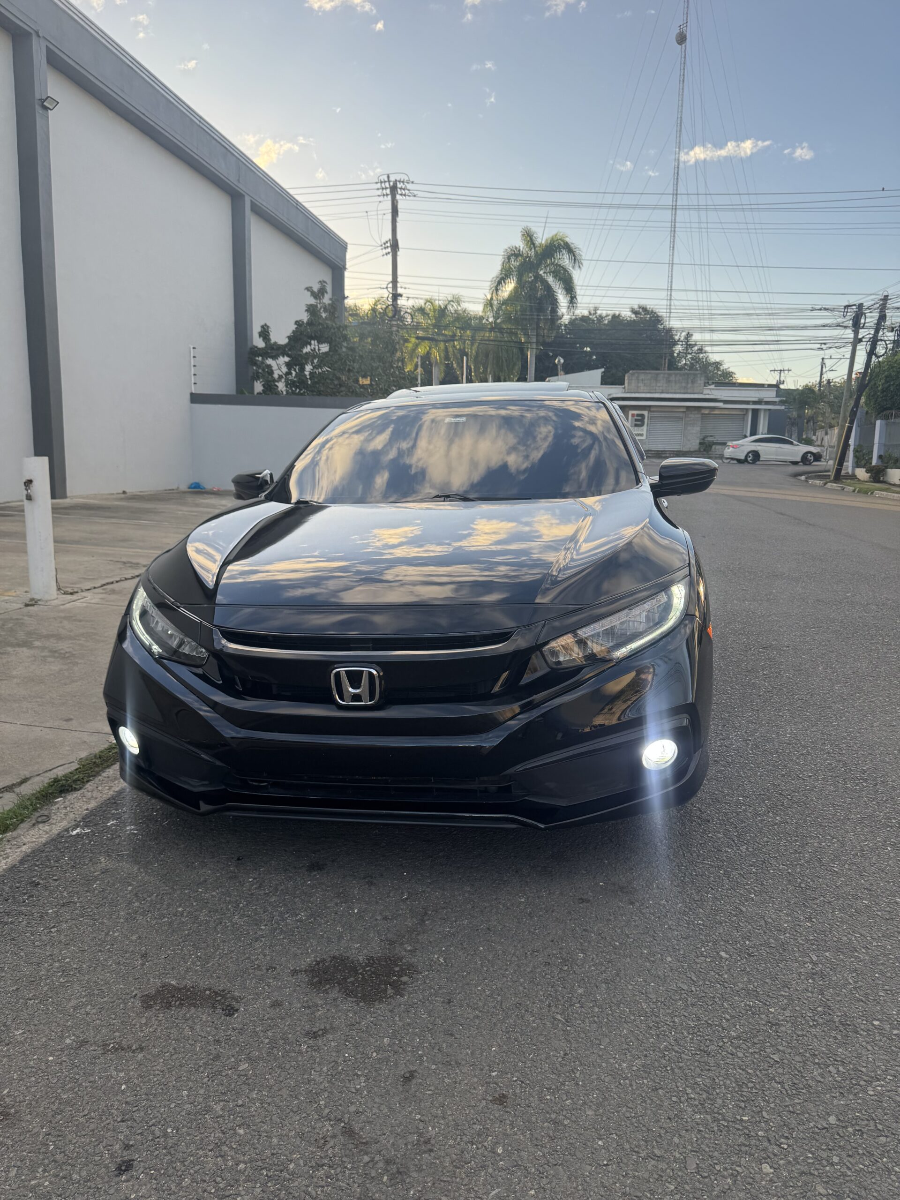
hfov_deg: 56.8
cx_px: 450
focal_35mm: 24
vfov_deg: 71.6
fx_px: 832
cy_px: 600
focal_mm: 6.76
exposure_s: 1/1042
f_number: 1.78
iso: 80
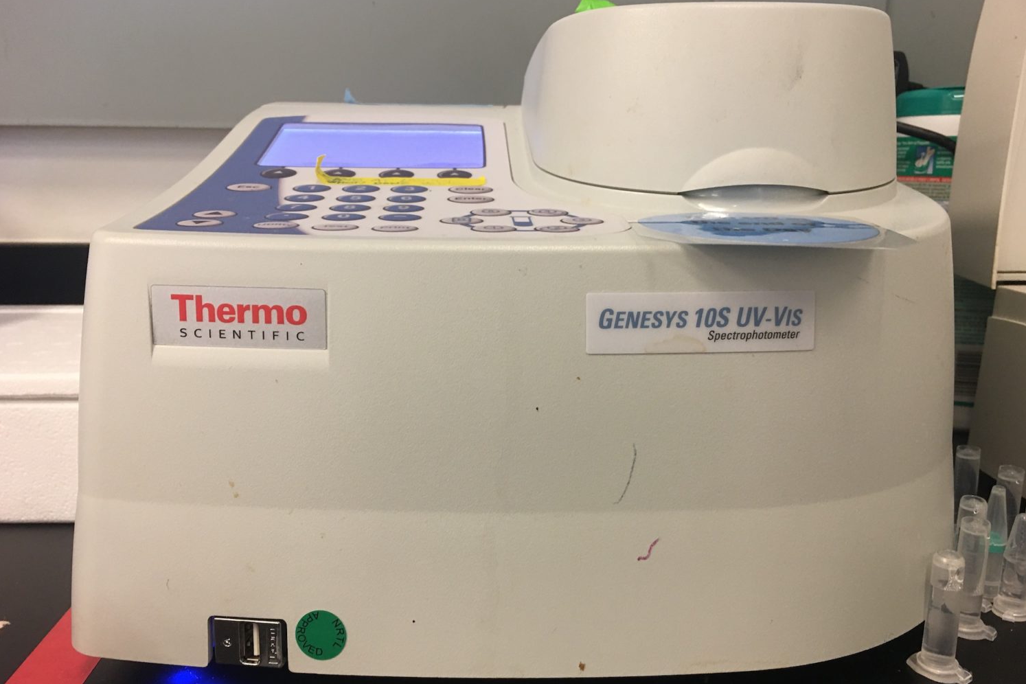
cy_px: 366
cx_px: 515
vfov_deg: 42.3
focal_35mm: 31
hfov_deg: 60.3
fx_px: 883
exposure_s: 1/15
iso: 50
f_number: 2.2
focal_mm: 4.15
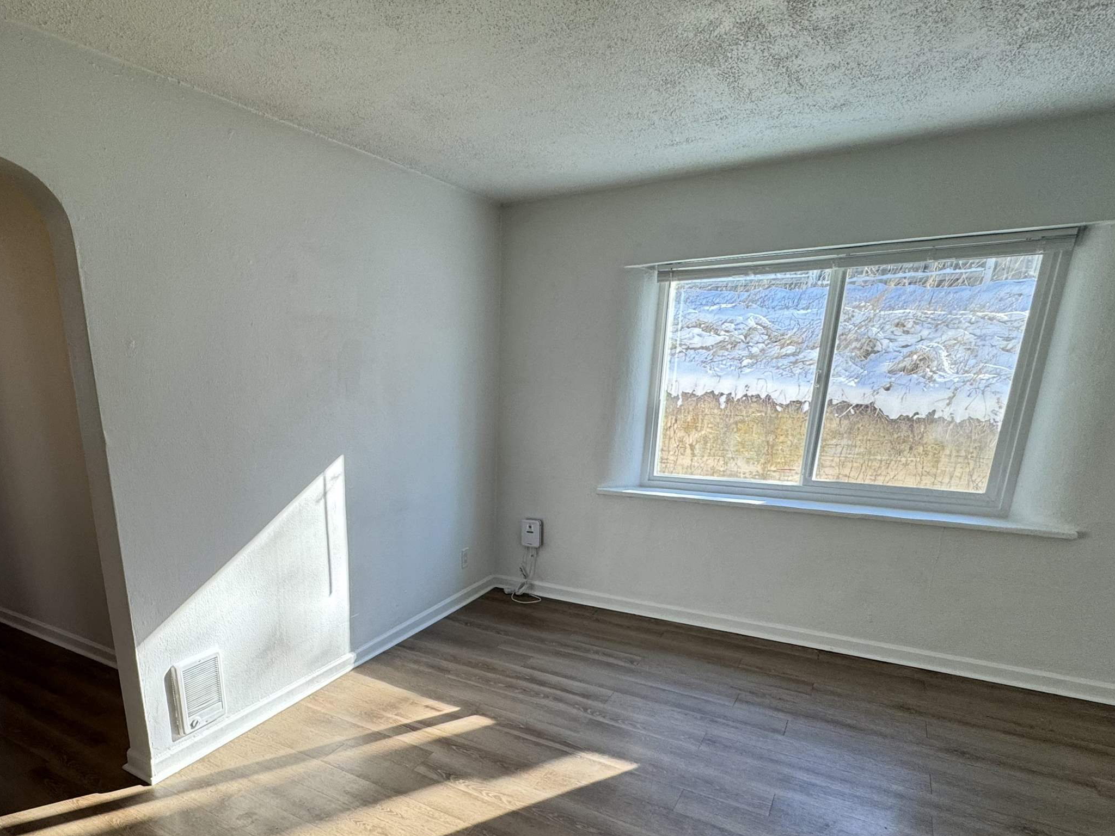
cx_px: 415
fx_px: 676
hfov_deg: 77.5
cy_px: 571
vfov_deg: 61.6
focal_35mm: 21
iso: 80
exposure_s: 1/120
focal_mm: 2.22
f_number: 2.2
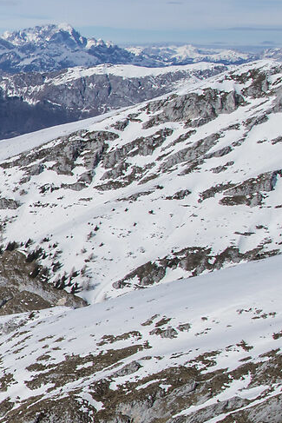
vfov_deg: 28.6
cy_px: 340
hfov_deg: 10.6
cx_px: -626
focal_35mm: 69
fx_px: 810
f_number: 13
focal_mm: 14
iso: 64
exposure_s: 1/250
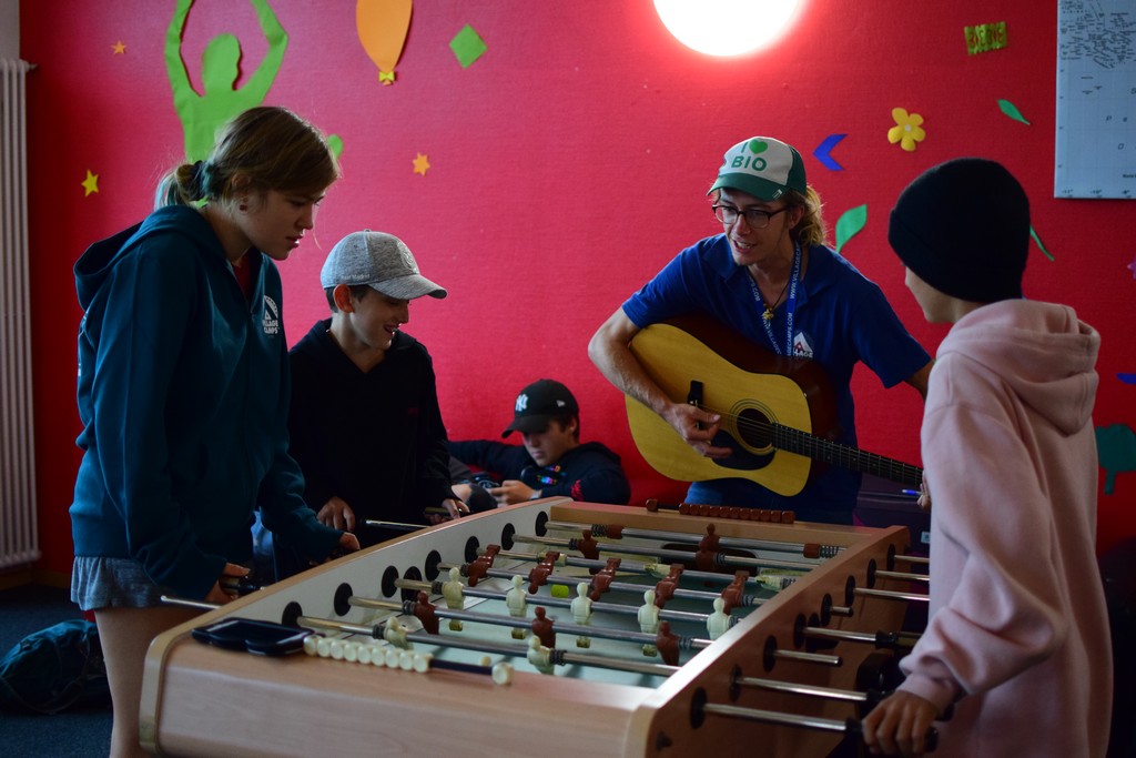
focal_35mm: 52
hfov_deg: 37.8
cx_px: 568
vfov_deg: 25.8
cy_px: 379
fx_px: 1657
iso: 1600
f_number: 1.8
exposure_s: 1/320
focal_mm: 35
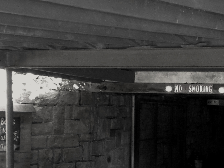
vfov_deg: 14.6
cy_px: 160
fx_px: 647
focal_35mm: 100
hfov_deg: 19.3
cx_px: 205
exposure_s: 1/30
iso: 400
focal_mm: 8.6
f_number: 3.9
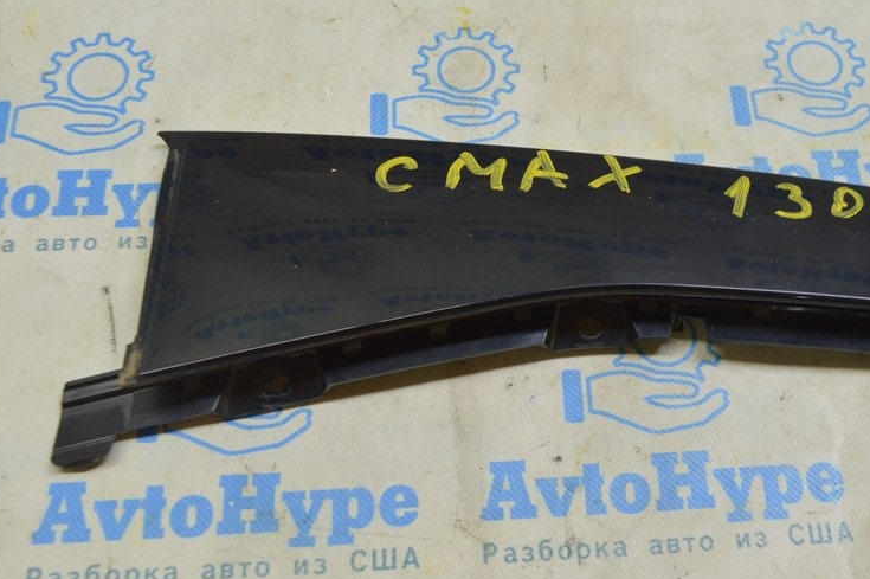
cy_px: 268
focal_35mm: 46
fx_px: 1111
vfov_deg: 29.2
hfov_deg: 42.5
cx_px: 531
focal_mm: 22
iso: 400
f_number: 5.6
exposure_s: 1/25
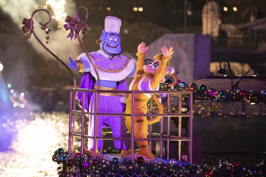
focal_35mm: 190
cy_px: 88
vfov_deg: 7.2
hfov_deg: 10.8
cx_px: 133
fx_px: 1404
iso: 6400
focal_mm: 190
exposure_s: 1/500
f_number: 4
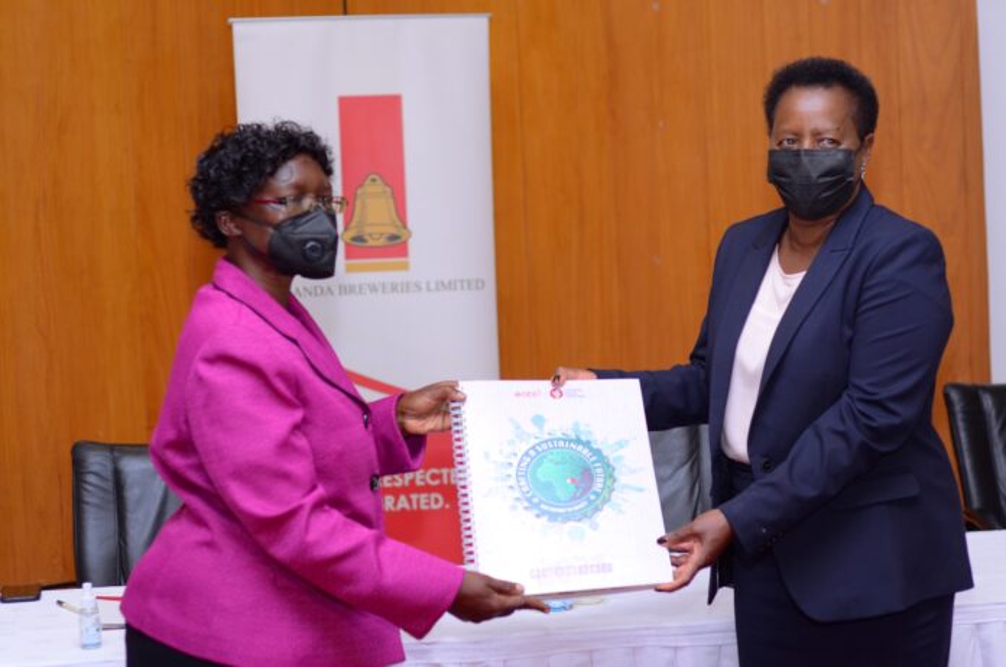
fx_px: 2092
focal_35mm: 75
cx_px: 503
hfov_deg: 27.0
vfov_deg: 18.1
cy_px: 334
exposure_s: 1/160
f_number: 2.2
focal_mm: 50
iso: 400
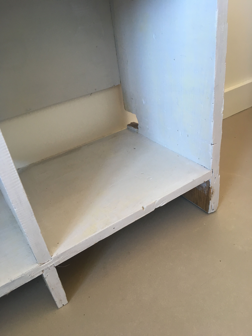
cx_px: 126
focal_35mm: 29
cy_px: 168
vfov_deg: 61.7
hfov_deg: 48.2
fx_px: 281
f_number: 2.2
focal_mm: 4.15
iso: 80
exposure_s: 1/33
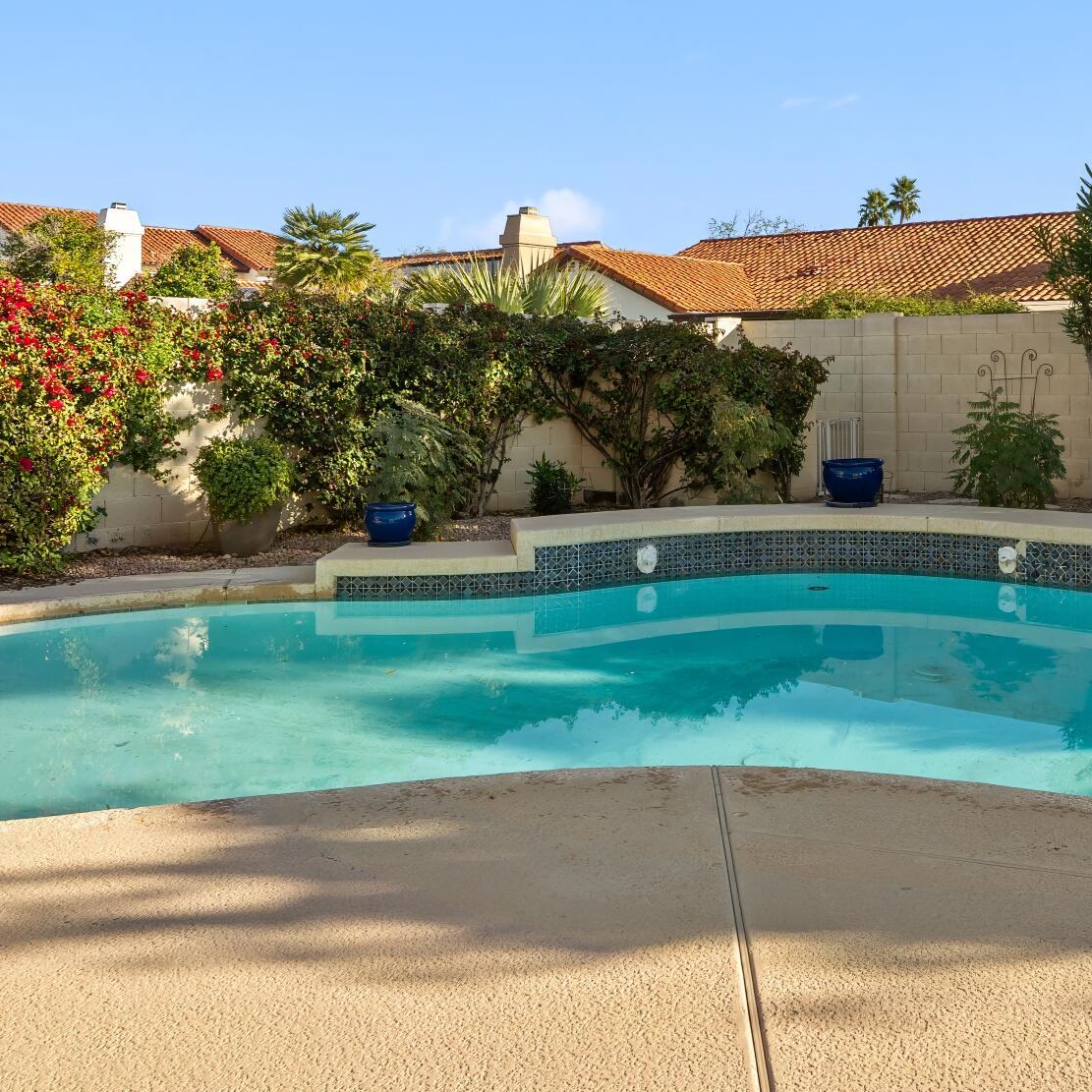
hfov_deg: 41.4
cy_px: 355
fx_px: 1392
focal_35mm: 39
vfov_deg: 42.2
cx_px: 836
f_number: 8
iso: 800
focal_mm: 17
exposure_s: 1/400
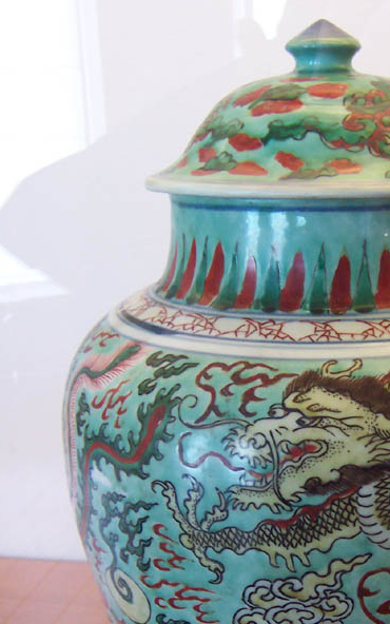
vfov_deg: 34.3
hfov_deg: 22.1
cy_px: 473
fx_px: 986
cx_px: 306
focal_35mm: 58
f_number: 2.8
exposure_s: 1/10
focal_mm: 5.6
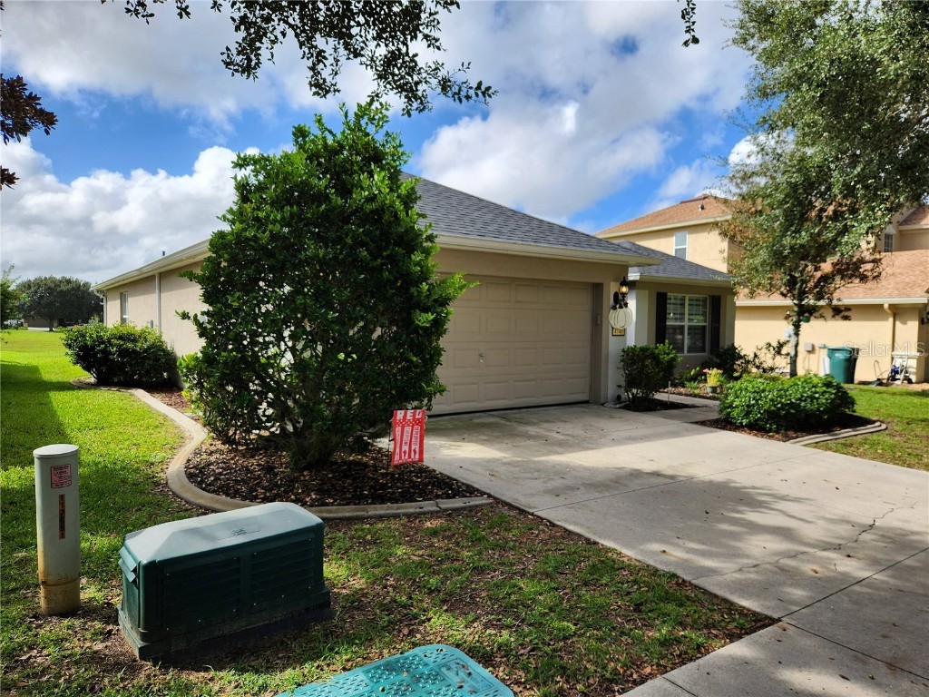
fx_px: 617
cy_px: 348
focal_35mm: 23
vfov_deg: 58.9
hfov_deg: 73.9
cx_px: 464
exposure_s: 1/1163
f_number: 1.8
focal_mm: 5.4
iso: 20
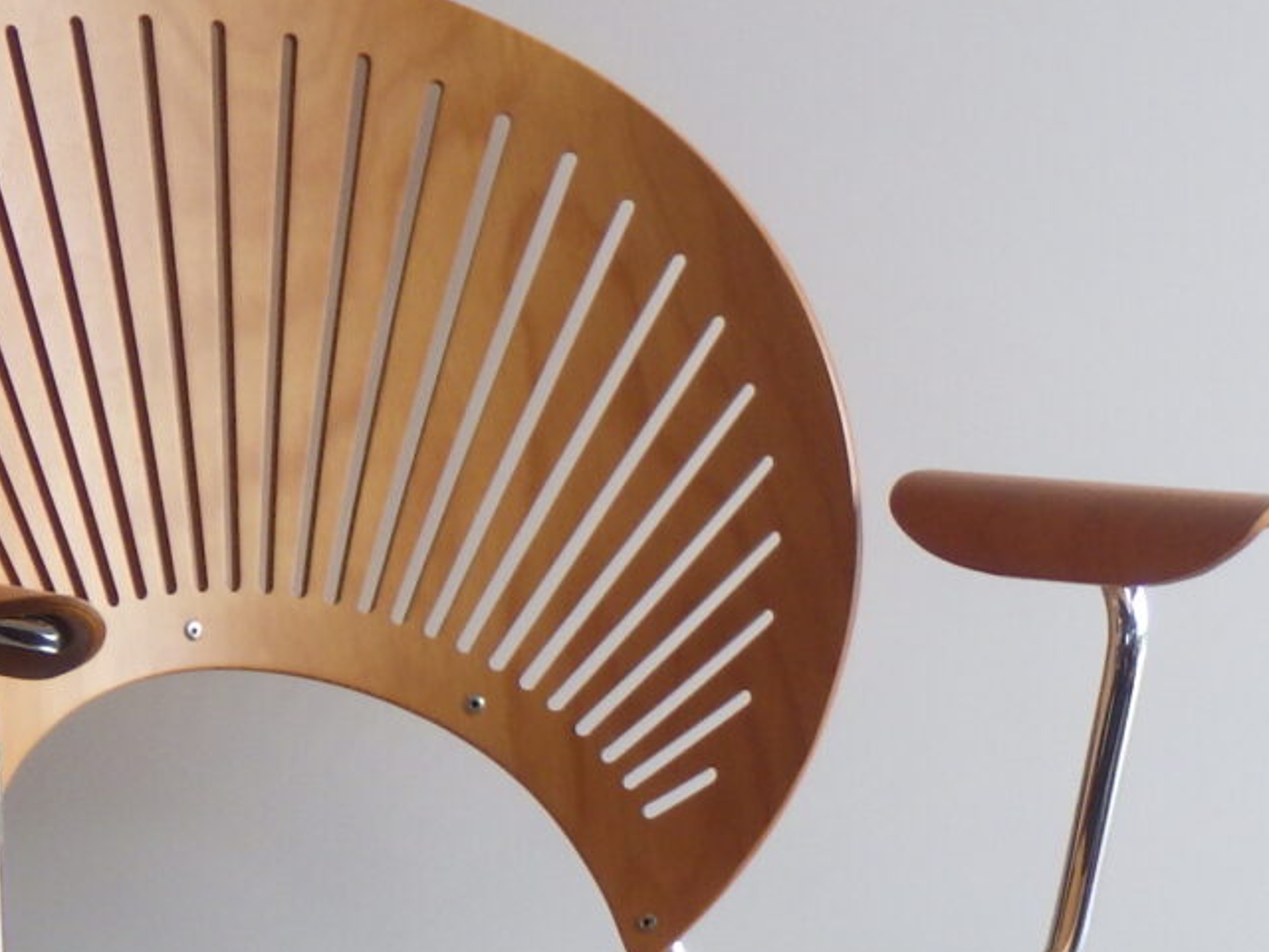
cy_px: 1168
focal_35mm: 153
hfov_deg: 12.9
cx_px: 498
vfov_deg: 9.6
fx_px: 5609
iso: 125
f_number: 4.4
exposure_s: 1/100
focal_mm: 9.1
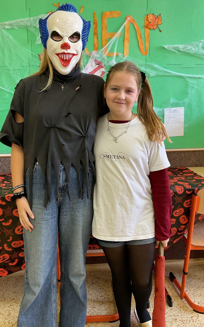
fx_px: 276
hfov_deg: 40.5
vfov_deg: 61.2
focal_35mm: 31
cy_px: 164
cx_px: 85
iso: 40
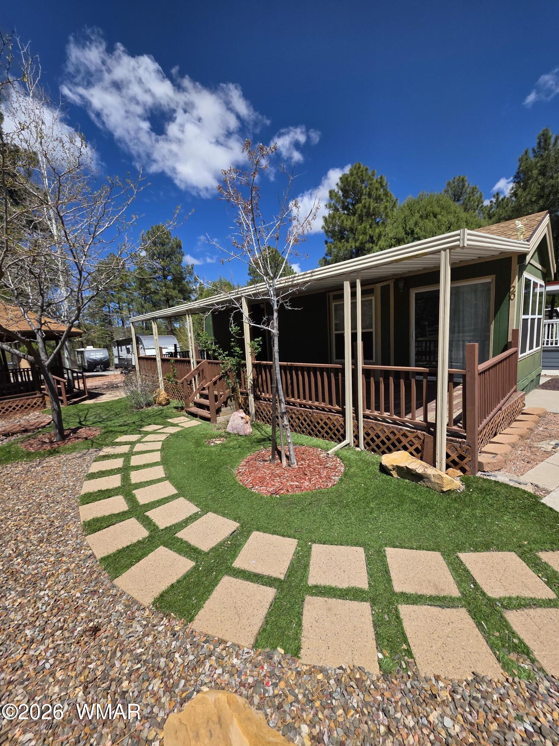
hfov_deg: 89.9
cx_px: 280
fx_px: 280
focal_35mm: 13
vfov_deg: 106.2
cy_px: 373
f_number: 1.9
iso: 40
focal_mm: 2.2
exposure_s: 1/2614
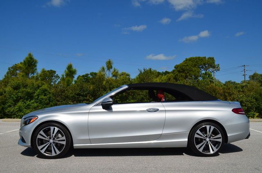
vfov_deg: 36.7
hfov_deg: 53.2
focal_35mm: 36
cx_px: 131
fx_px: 261
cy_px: 86
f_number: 13
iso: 100
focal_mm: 24
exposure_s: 1/200
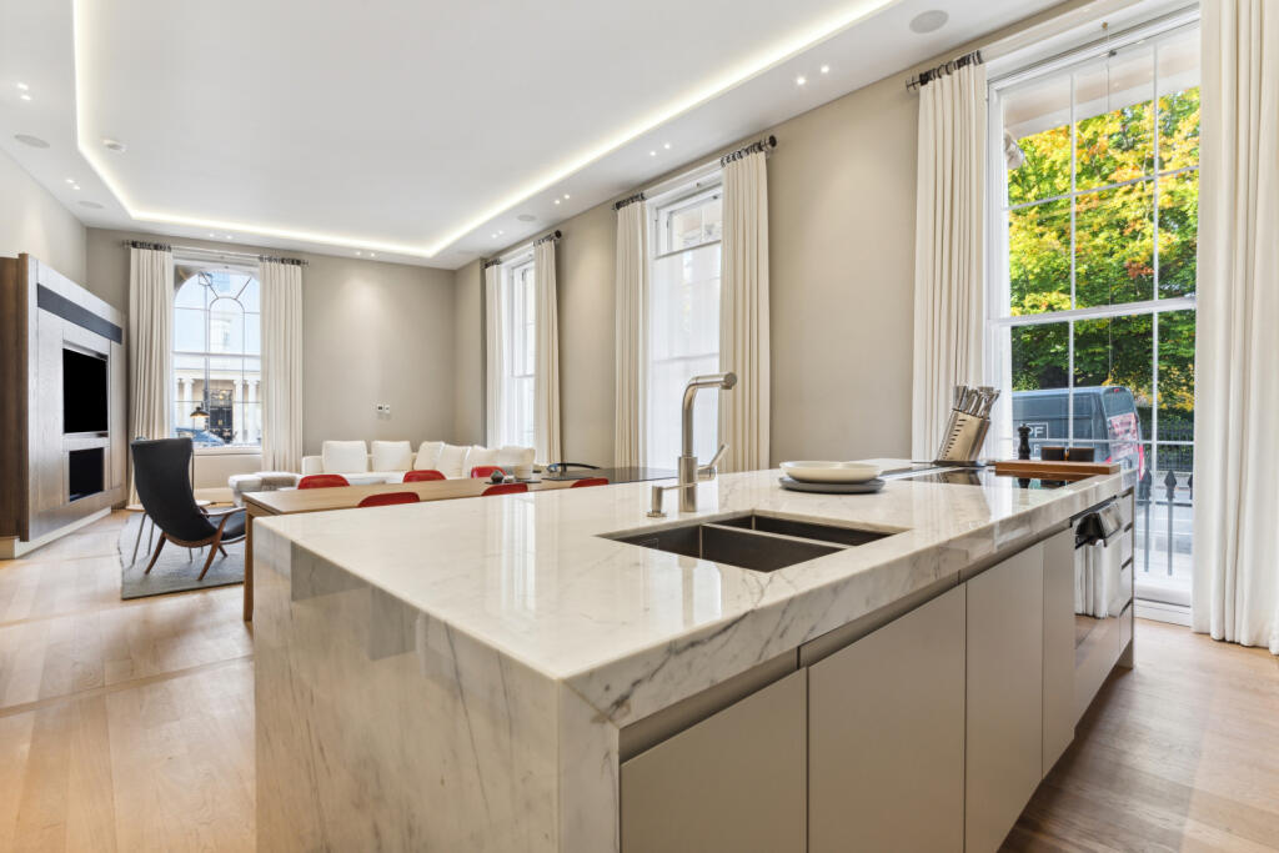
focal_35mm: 17
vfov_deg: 70.5
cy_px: 426
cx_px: 640
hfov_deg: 93.3
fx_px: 604
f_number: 11
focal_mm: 17
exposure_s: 1/15
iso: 400
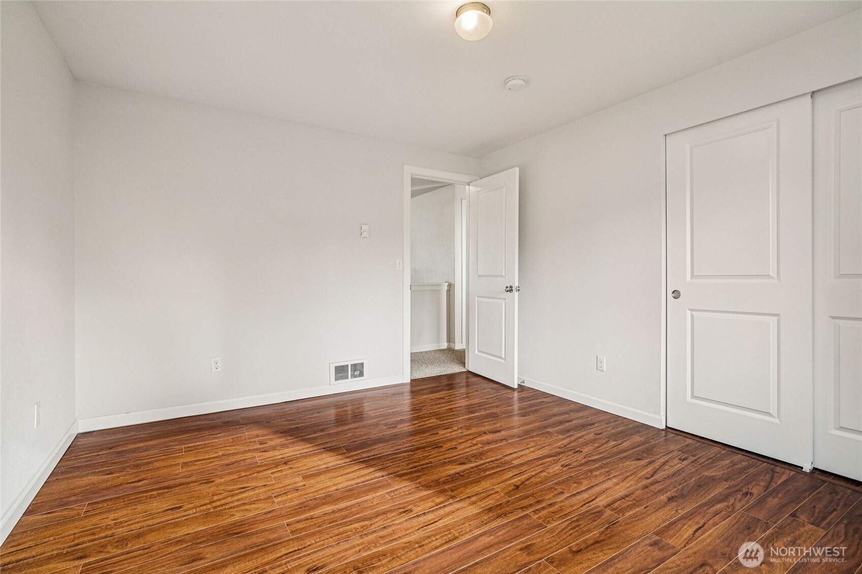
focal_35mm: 16
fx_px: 383
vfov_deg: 73.7
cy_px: 287
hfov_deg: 96.7
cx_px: 431
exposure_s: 1/80
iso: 1600
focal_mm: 16
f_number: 8
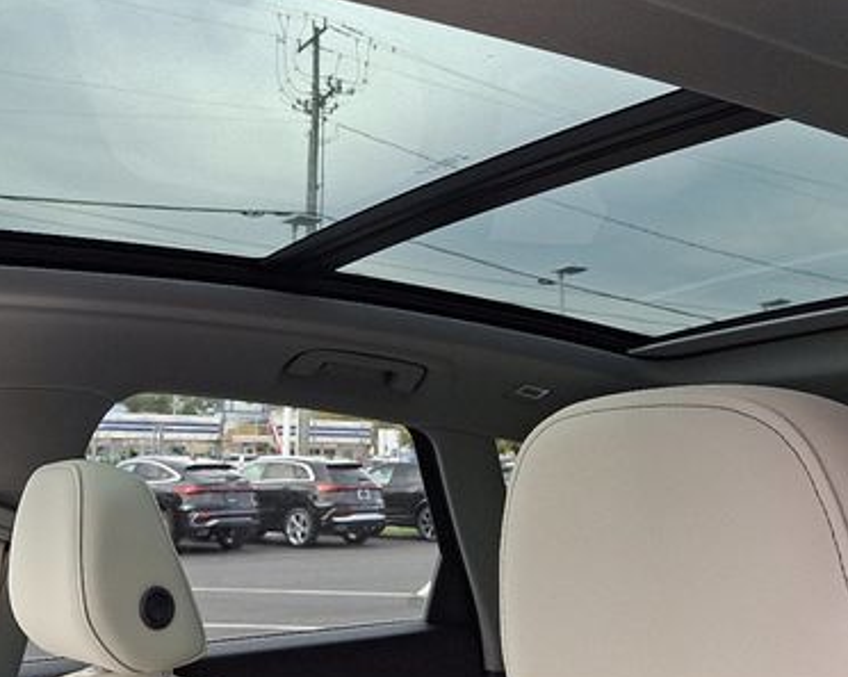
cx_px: 356
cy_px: 162
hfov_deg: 43.7
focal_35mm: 42
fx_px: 1053
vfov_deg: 34.8
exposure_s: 1/120
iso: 36
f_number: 1.8
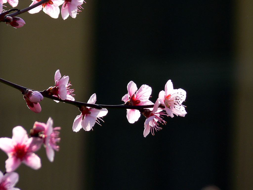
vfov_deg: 2.8
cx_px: 126
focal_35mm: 535
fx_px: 3910
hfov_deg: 3.7
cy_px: 95
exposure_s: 1/500
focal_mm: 88.8
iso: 80
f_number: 4.5
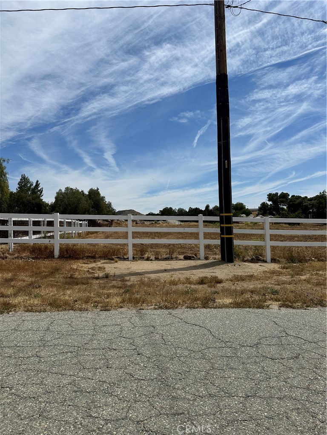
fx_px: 302
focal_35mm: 24
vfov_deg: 71.6
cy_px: 218
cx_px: 164
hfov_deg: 56.8
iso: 80
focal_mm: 6.86
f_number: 1.78
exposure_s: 1/8929
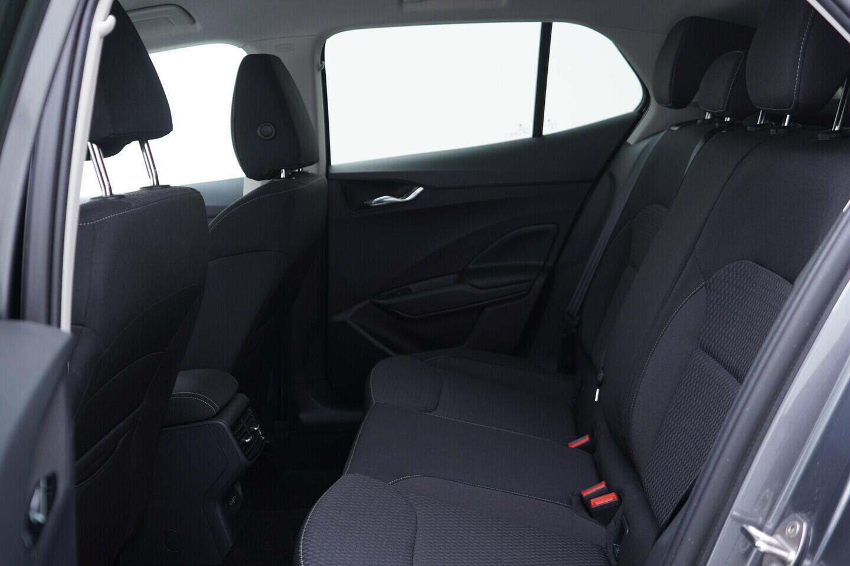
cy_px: 283
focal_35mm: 36
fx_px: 850
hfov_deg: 53.1
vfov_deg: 36.9
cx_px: 425
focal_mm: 24
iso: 250
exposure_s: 1/40
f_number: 2.8
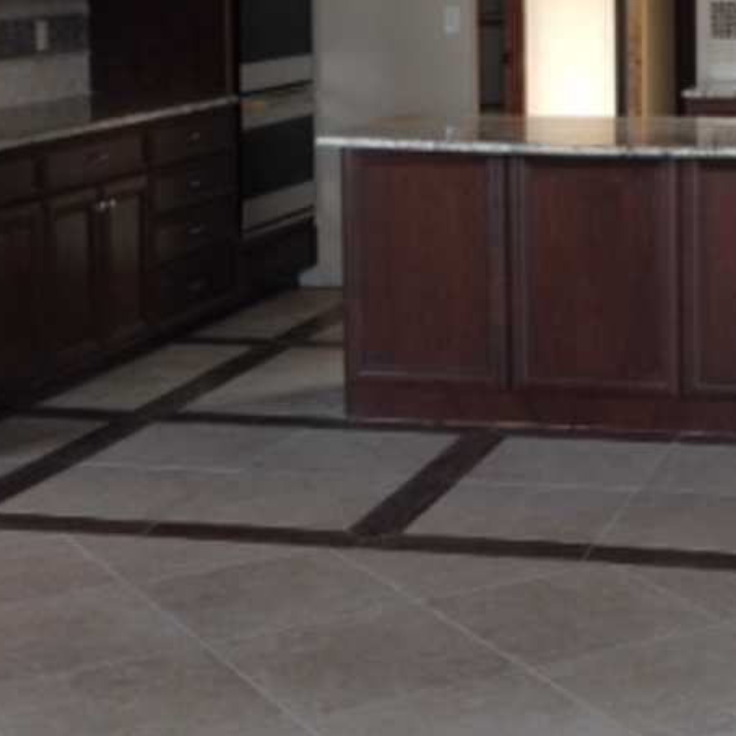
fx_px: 2189
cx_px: 594
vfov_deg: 18.7
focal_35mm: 91
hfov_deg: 18.9
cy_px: 45
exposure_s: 1/40
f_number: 2.4
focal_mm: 4.28
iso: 50
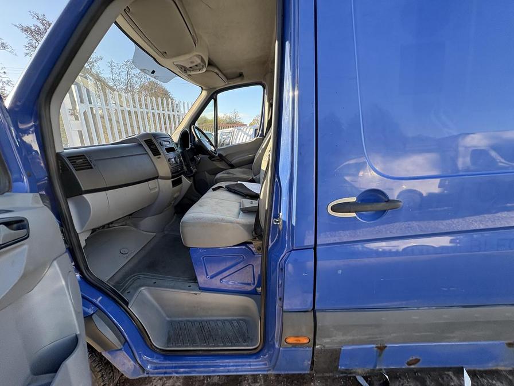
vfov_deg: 85.7
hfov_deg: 102.1
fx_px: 208
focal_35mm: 14
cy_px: 193
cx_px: 257
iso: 64
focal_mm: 2.22
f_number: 2.2
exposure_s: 1/136
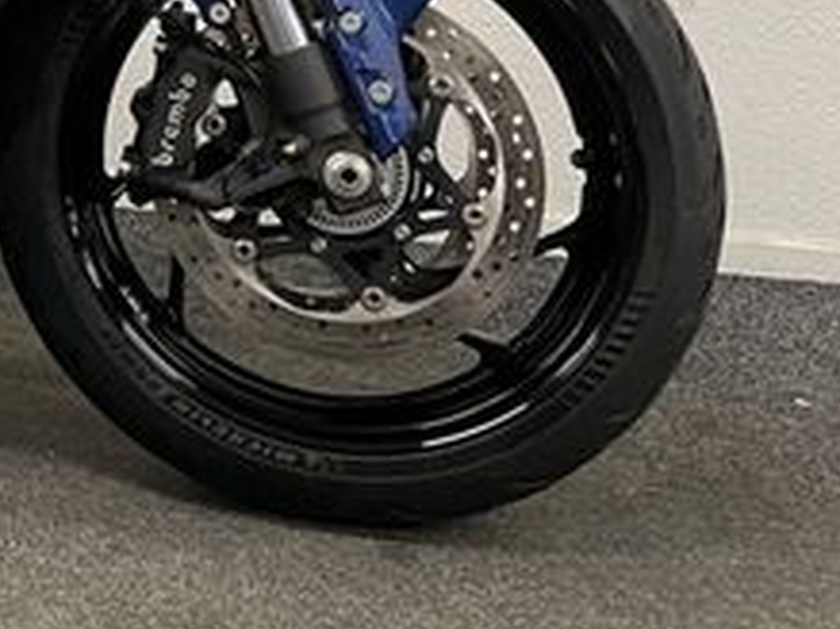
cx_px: -315
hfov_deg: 22.4
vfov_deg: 18.0
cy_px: -203
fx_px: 1843
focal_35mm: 76
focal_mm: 5.1
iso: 125
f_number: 1.6
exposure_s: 1/50
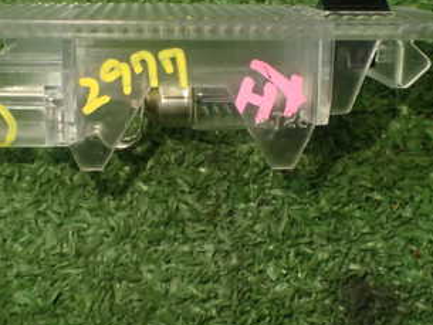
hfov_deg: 32.6
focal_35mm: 59
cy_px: 131
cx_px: 187
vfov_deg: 24.8
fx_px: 738
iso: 250
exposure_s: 1/125
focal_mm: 5.4
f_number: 2.3
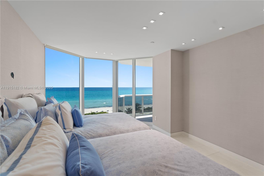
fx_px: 117
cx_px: 132
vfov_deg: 73.7
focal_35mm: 16
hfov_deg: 96.7
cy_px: 88
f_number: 4.5
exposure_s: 1/20
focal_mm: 16
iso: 250
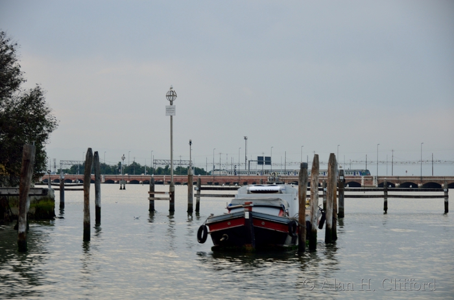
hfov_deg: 18.2
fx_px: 1415
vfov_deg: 12.1
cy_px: 150
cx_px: 227
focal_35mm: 112
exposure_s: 1/160
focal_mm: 75
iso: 140
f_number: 5
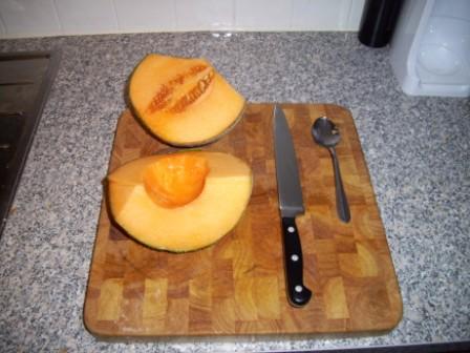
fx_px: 434
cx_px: 235
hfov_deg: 56.8
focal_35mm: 32
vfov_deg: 44.2
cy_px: 176
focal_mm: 5.7
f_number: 2.9
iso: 80
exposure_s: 1/40
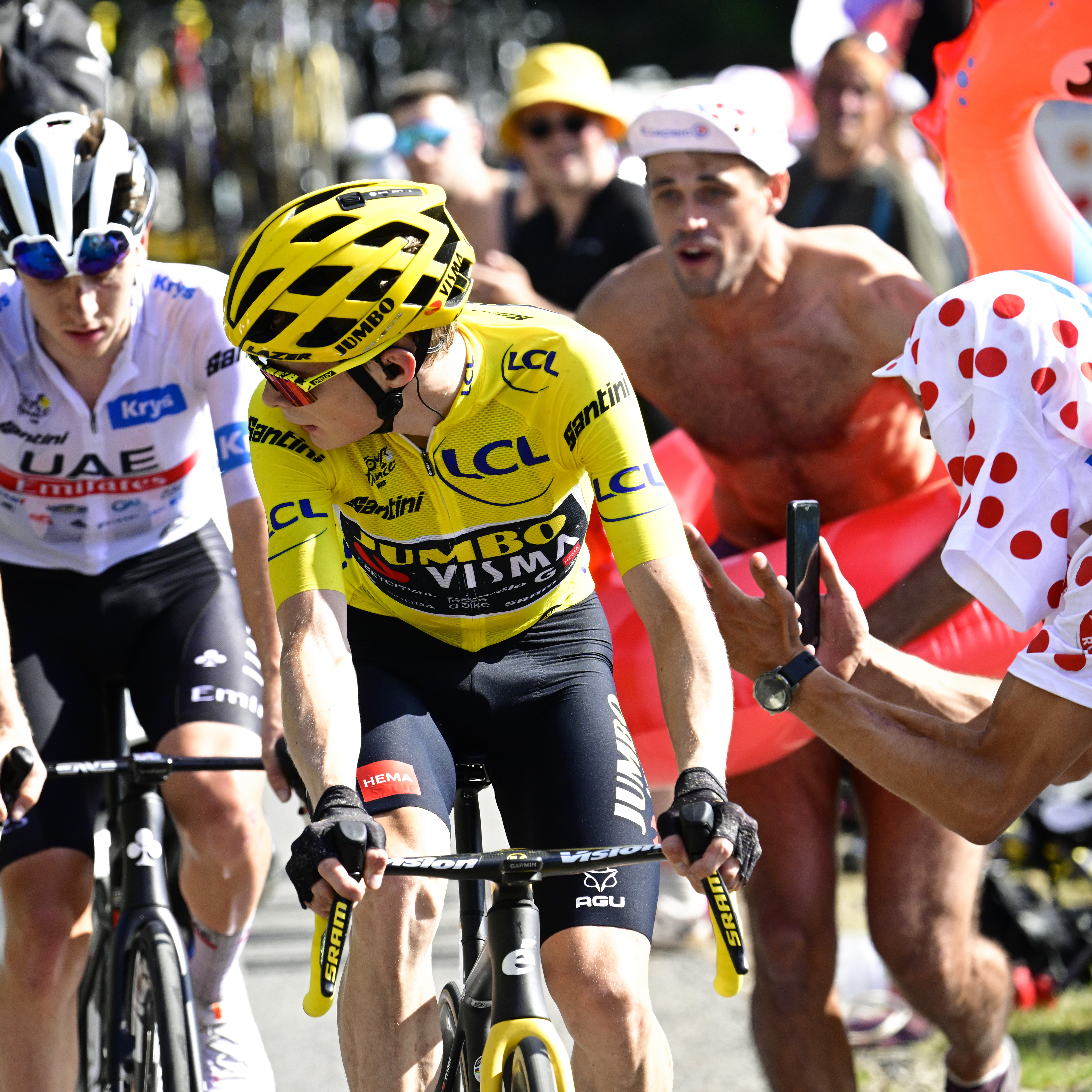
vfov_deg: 5.1
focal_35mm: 345
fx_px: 12313
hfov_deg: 5.1
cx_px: 321
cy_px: 546
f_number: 7.1
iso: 2000
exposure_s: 1/2000
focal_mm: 270
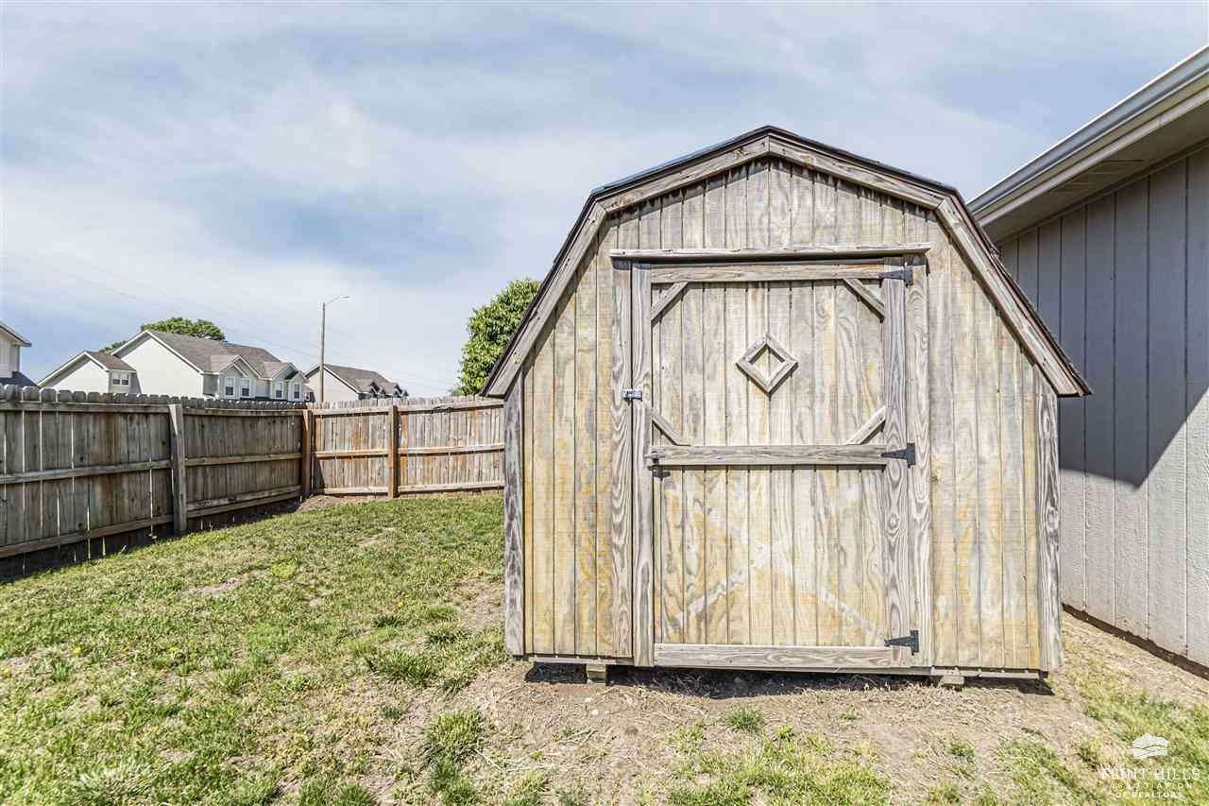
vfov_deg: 77.3
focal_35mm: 15
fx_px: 504
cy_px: 403
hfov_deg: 100.4
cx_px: 604
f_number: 8
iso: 100
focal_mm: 10
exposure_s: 1/200
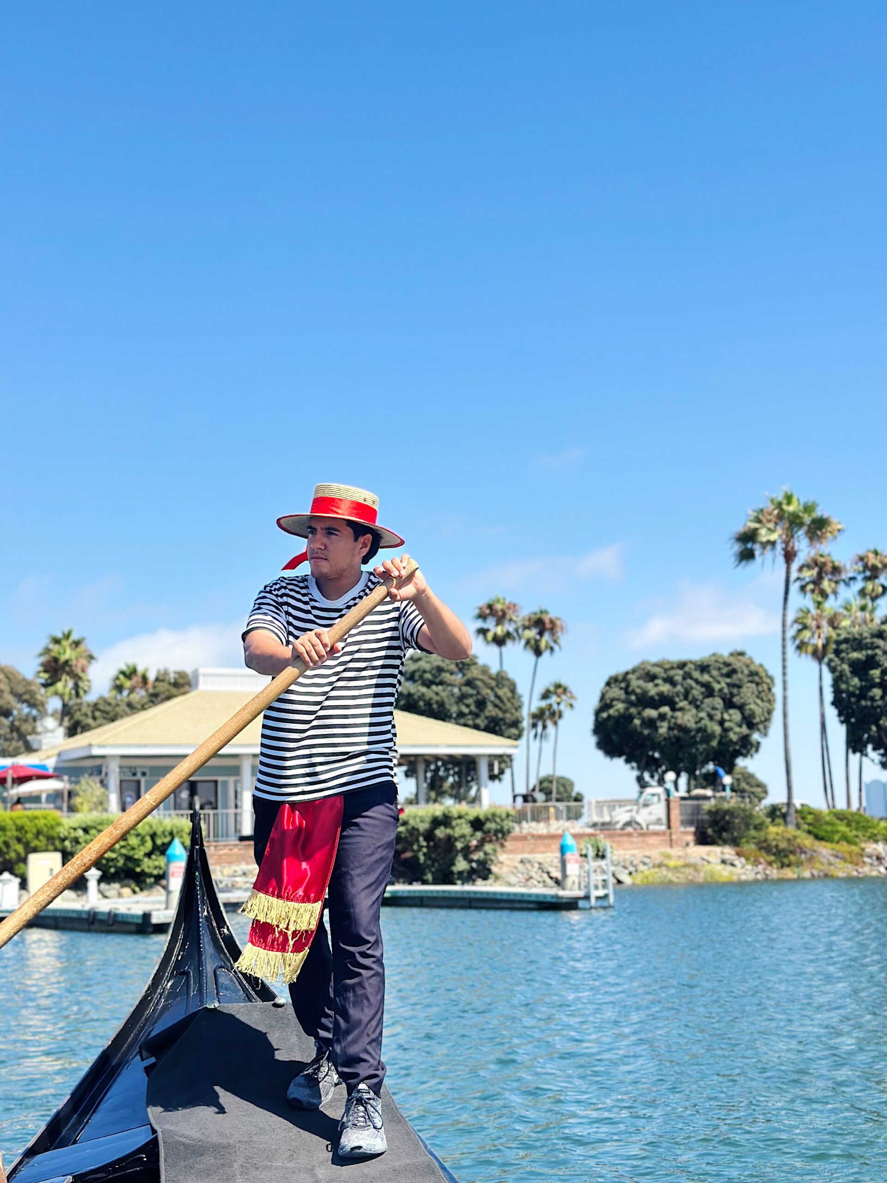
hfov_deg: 30.3
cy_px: 592
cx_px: 444
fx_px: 1640
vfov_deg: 39.7
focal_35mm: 48
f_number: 1.78
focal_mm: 6.86
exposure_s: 1/5263
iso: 100
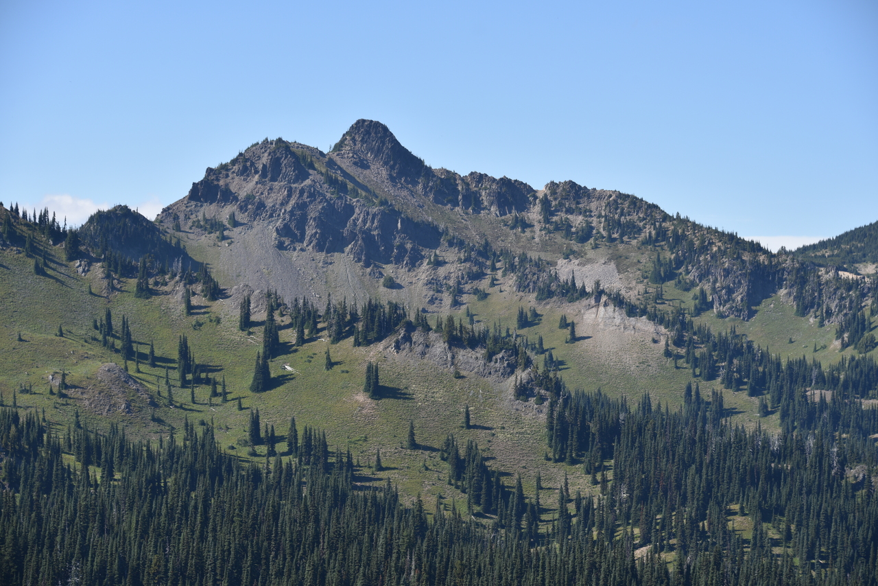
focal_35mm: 112
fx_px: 2732
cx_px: 439
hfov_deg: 18.3
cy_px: 293
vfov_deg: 12.2
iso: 100
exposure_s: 1/250
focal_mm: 112
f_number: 7.1
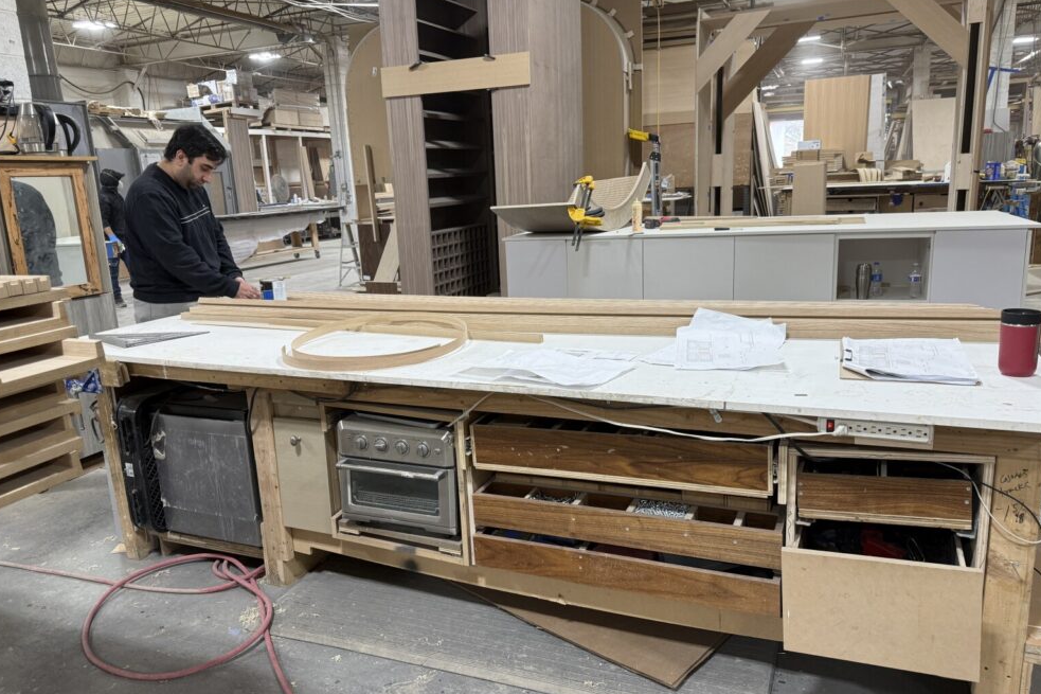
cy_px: 346
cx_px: 511
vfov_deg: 49.5
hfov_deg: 69.4
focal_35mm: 26
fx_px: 752
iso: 160
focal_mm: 6.76
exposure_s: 1/120
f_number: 1.78
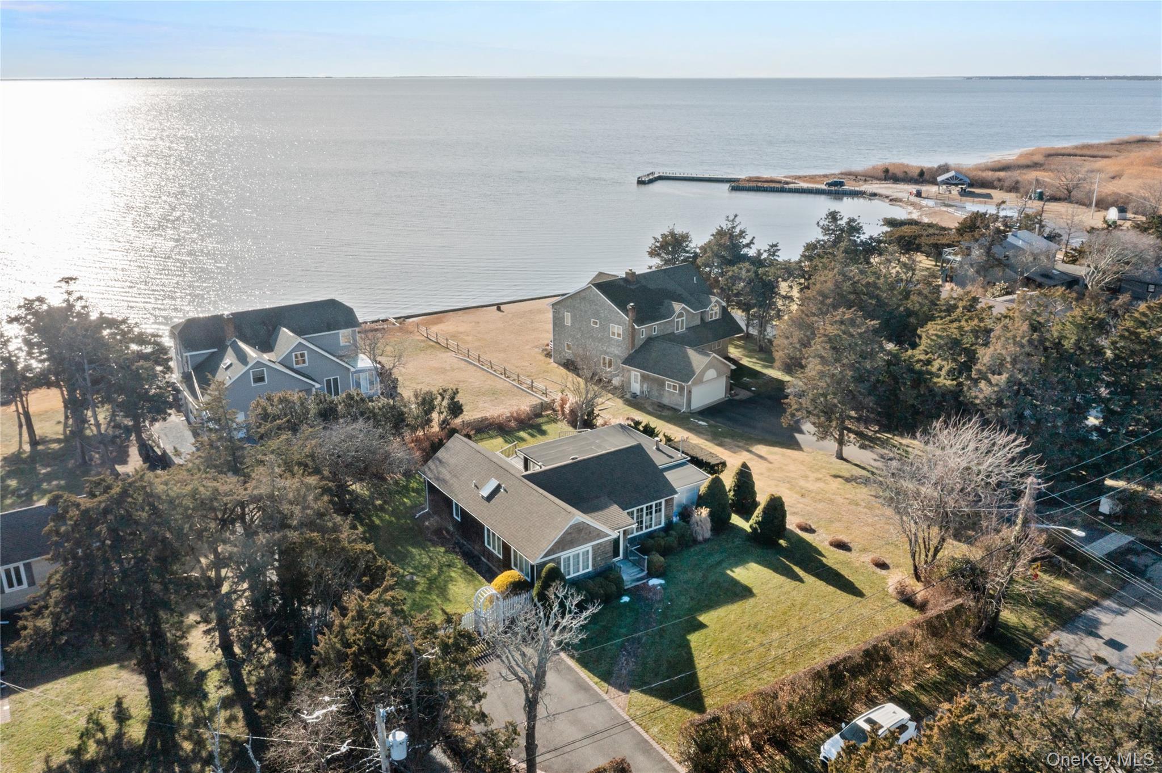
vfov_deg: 46.4
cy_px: 386
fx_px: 903
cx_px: 581
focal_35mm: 28
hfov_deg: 65.5
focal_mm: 10.26
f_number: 11
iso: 100
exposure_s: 1/320
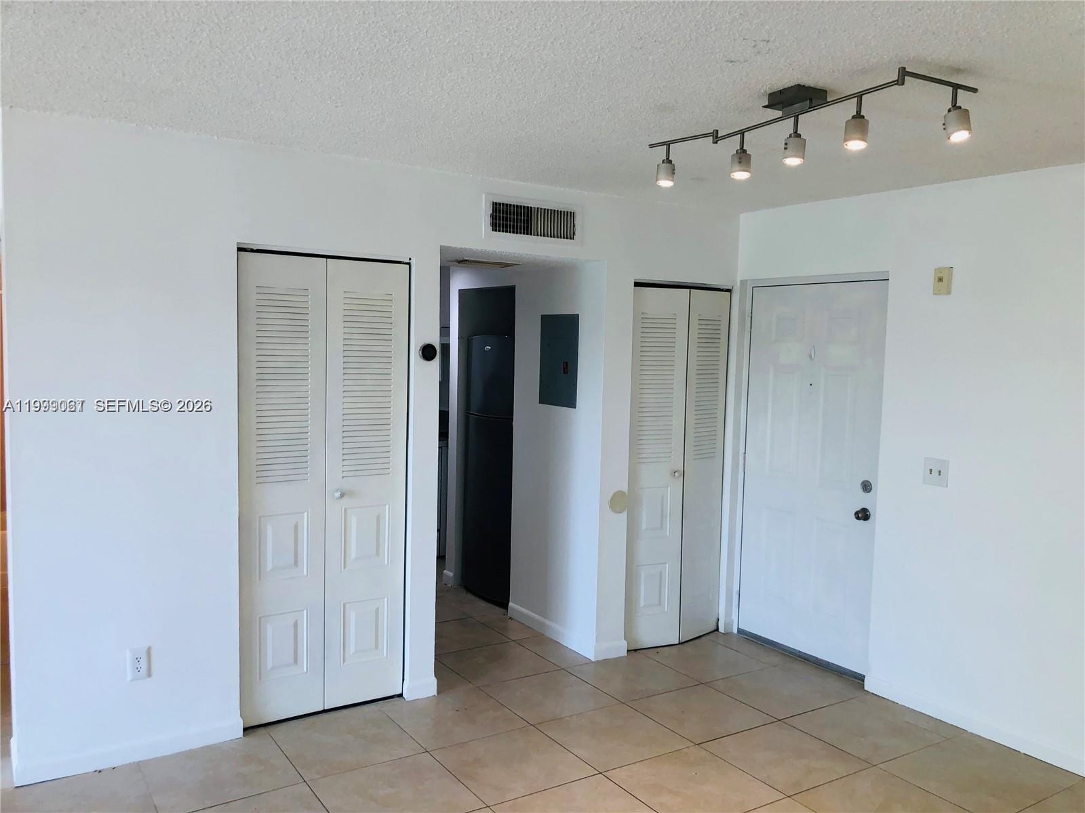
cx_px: 542
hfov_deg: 63.4
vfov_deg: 49.7
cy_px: 406
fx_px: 878
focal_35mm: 28
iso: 50
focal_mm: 3.99
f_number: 1.8
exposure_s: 1/120
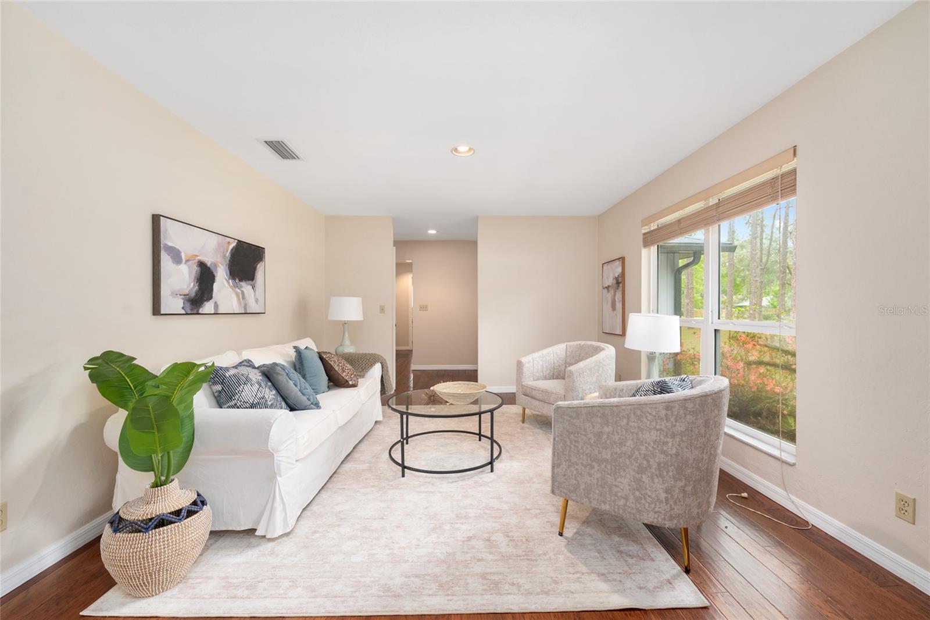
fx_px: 362
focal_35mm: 14
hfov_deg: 104.3
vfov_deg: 81.2
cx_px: 465
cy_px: 310
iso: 400
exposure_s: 1/4
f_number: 7.1
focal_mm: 14
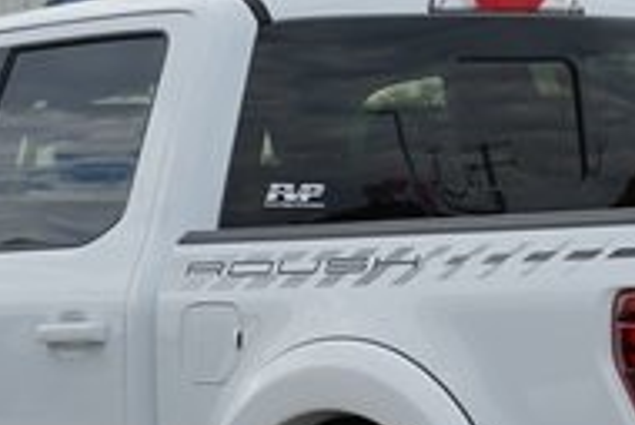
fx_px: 3866
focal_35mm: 219
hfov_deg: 9.4
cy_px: 387
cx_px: 501
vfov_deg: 6.3
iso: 100
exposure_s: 1/250
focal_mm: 65
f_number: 7.1
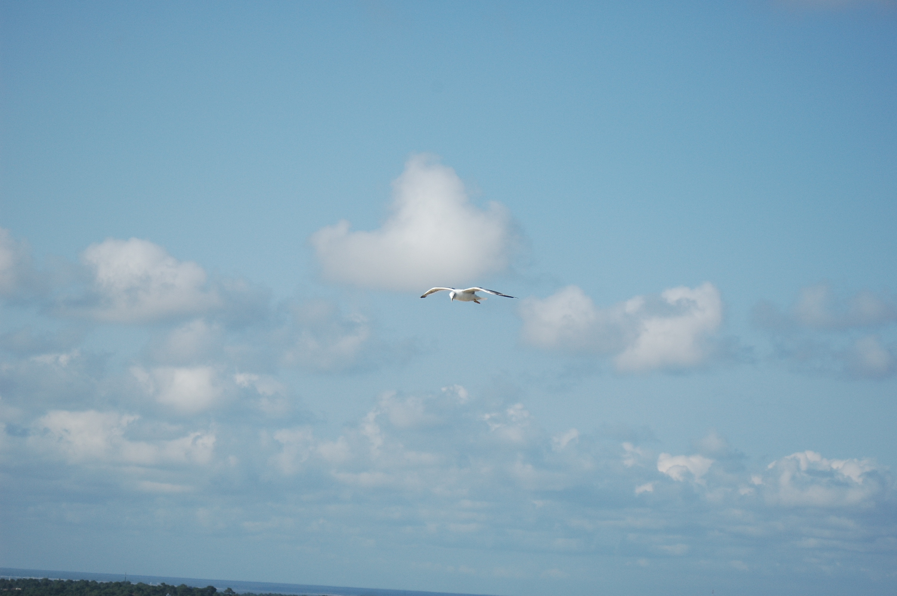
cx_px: 448
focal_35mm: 120
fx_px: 2987
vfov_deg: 11.4
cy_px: 298
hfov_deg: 17.1
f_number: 5.6
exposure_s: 1/1250
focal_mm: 80
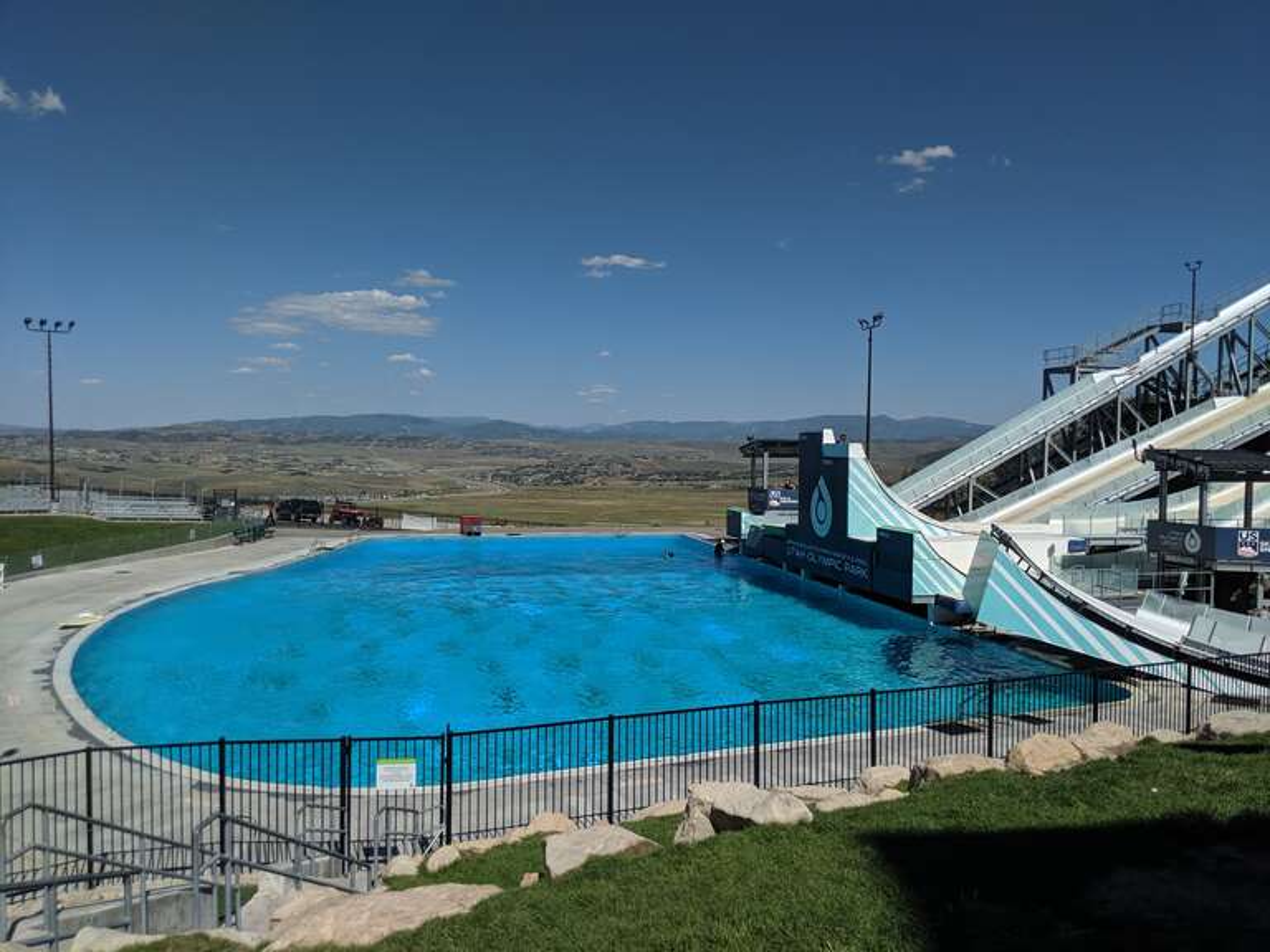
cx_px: 635
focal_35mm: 27
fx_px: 991
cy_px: 476
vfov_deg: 51.4
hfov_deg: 65.3
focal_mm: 4.44
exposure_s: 1/7812
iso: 51
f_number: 1.8
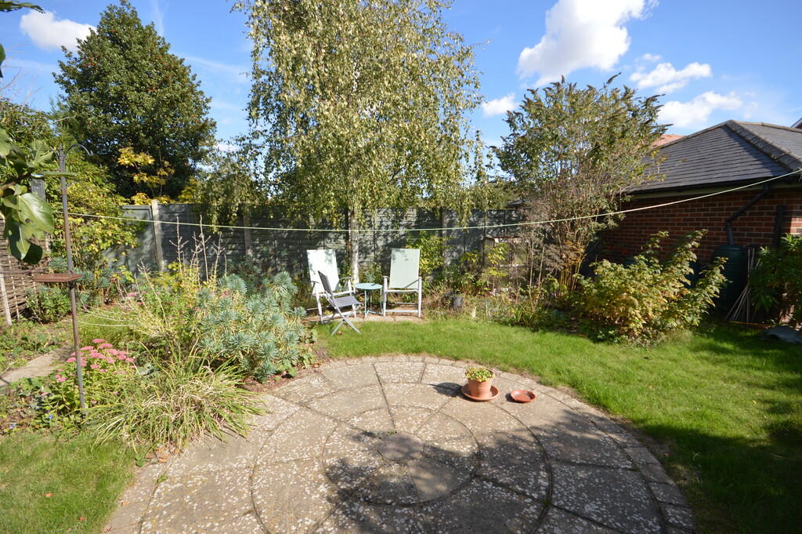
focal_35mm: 15
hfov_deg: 100.4
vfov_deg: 77.2
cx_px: 401
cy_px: 267
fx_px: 334
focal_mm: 10
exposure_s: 1/160
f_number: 6.3
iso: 100
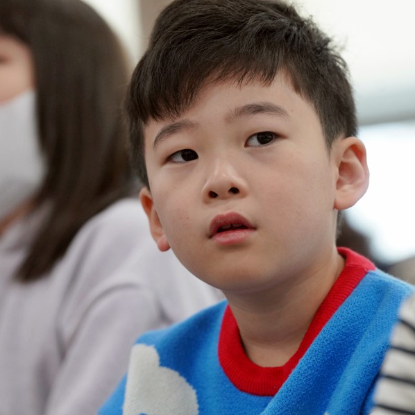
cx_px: 201
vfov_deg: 6.8
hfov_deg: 6.8
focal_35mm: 256
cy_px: 208
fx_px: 3472
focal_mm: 200
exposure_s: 1/250
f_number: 4
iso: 2500
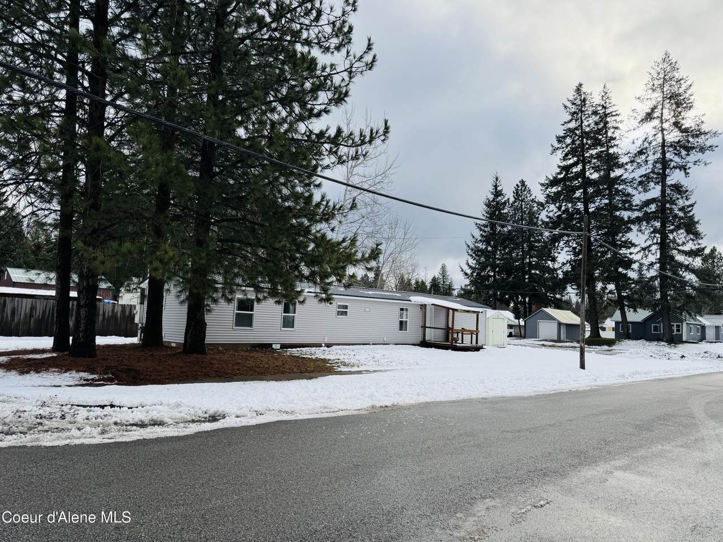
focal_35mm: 24
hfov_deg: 71.6
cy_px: 271
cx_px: 362
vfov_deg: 56.8
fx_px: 501
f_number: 1.78
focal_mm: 6.76
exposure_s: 1/2415
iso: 80
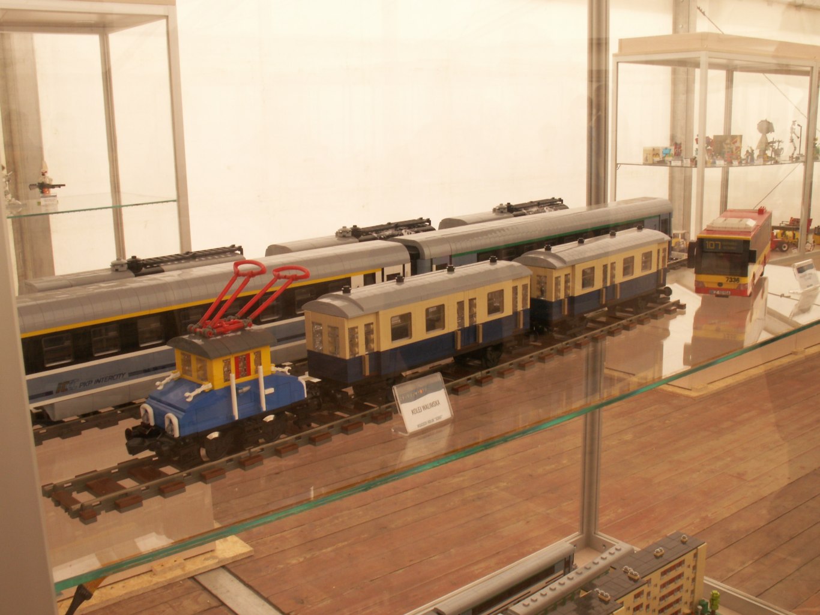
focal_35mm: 37
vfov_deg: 38.7
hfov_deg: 50.1
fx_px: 877
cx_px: 410
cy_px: 308
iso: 50
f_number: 8
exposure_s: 1/13
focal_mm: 6.07
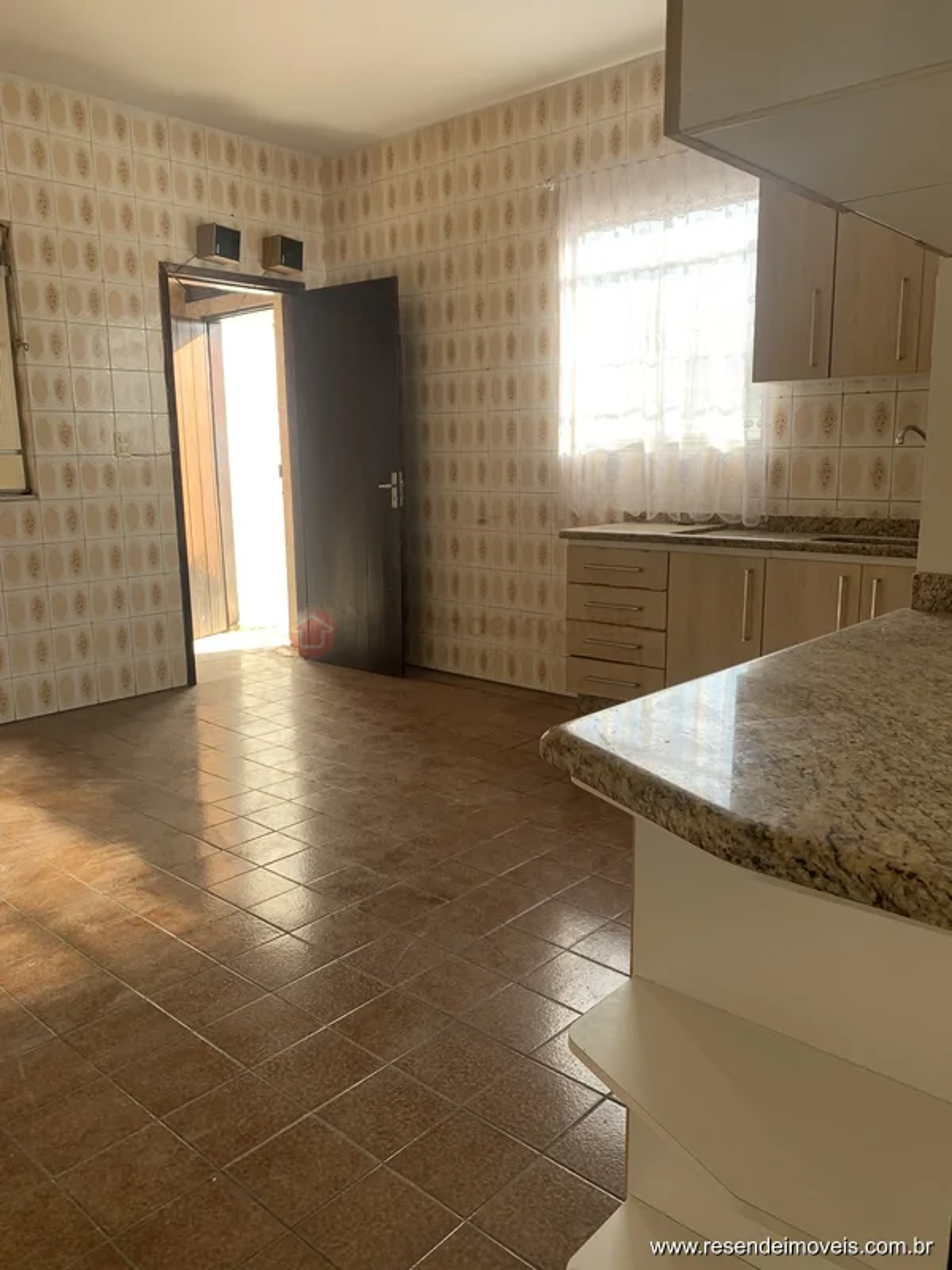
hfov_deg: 53.1
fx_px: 953
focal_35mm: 26
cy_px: 635
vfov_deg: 67.3
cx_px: 476
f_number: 1.8
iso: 32
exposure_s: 1/121
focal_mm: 4.25
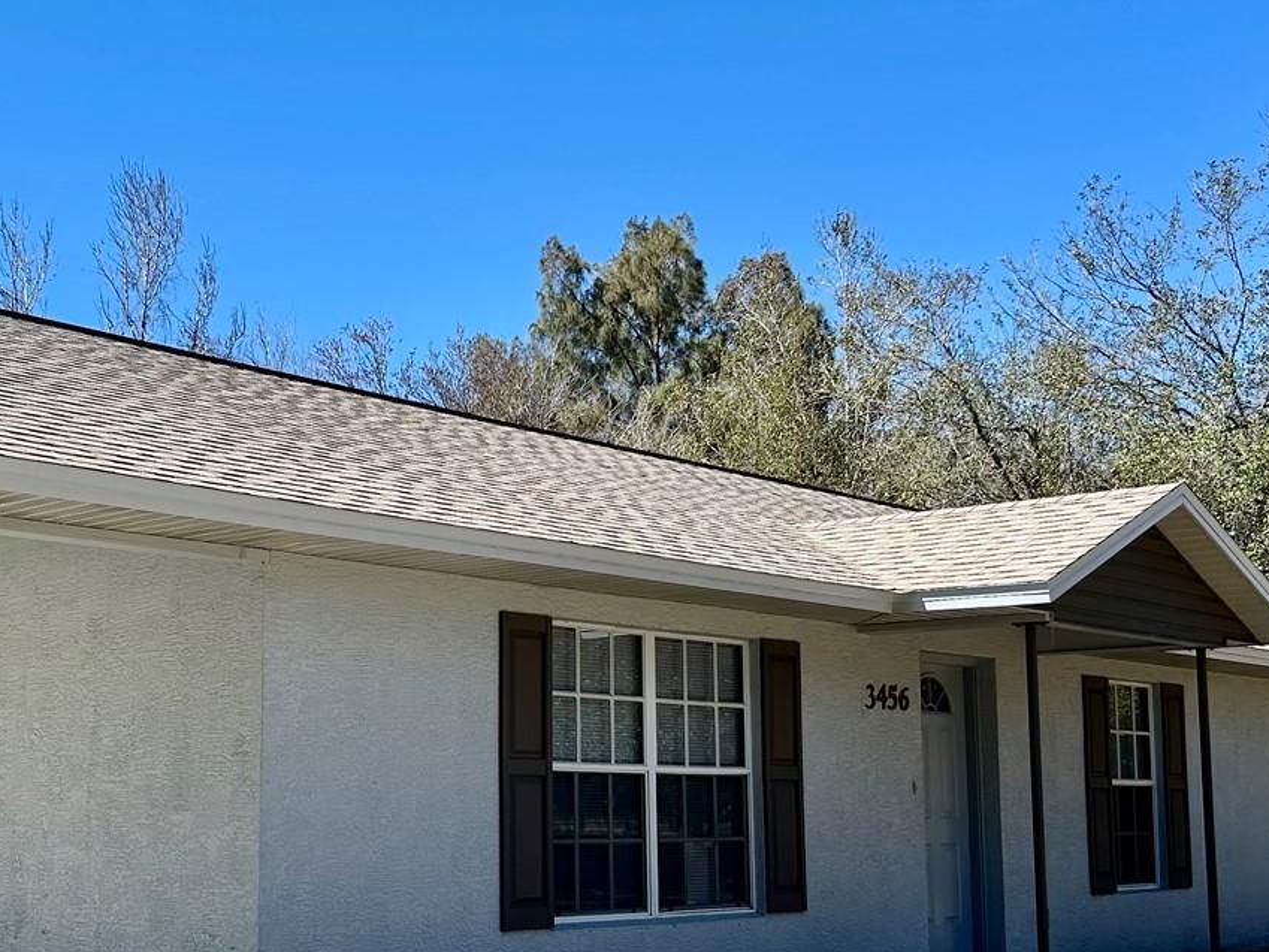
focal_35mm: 49
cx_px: 356
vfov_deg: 29.6
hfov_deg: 38.1
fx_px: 1797
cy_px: 562
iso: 50
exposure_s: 1/3165
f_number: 1.5
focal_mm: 5.7
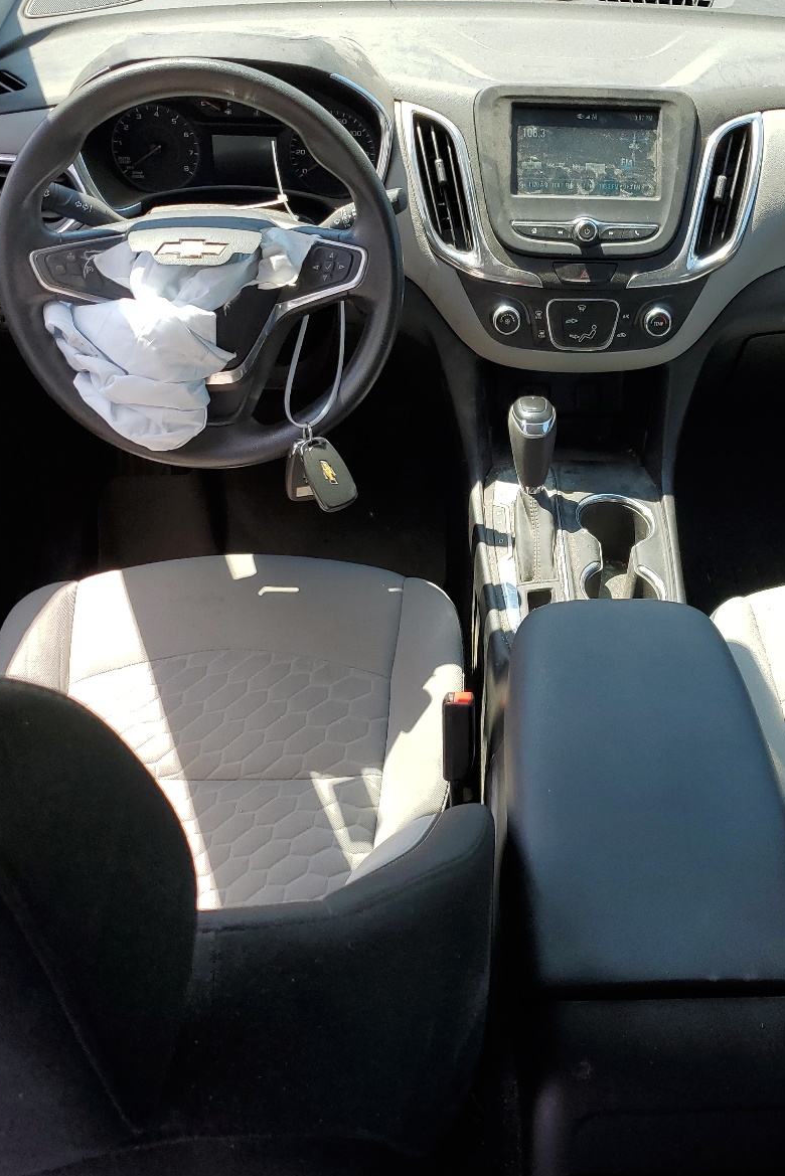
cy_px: 596
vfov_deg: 51.9
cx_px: 548
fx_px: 1209
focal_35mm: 37
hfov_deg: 35.5
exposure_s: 1/833
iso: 50
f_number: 1.5
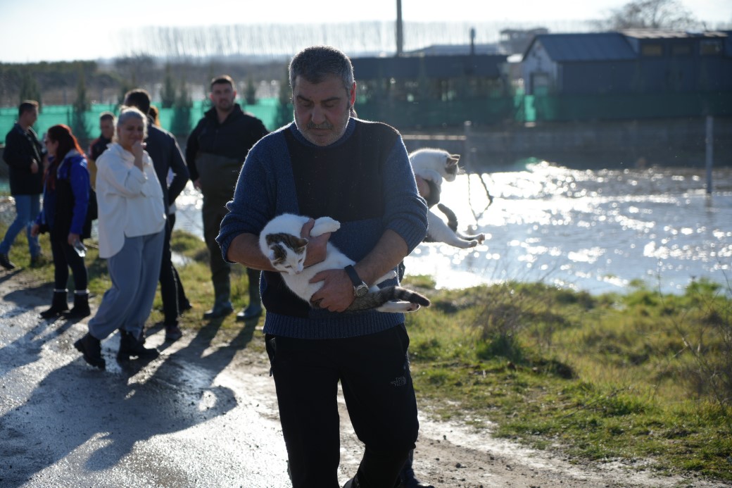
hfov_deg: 28.8
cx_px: 366
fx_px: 1423
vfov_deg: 19.5
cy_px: 244
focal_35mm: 70
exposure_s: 1/800
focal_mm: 70
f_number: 4.5
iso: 100
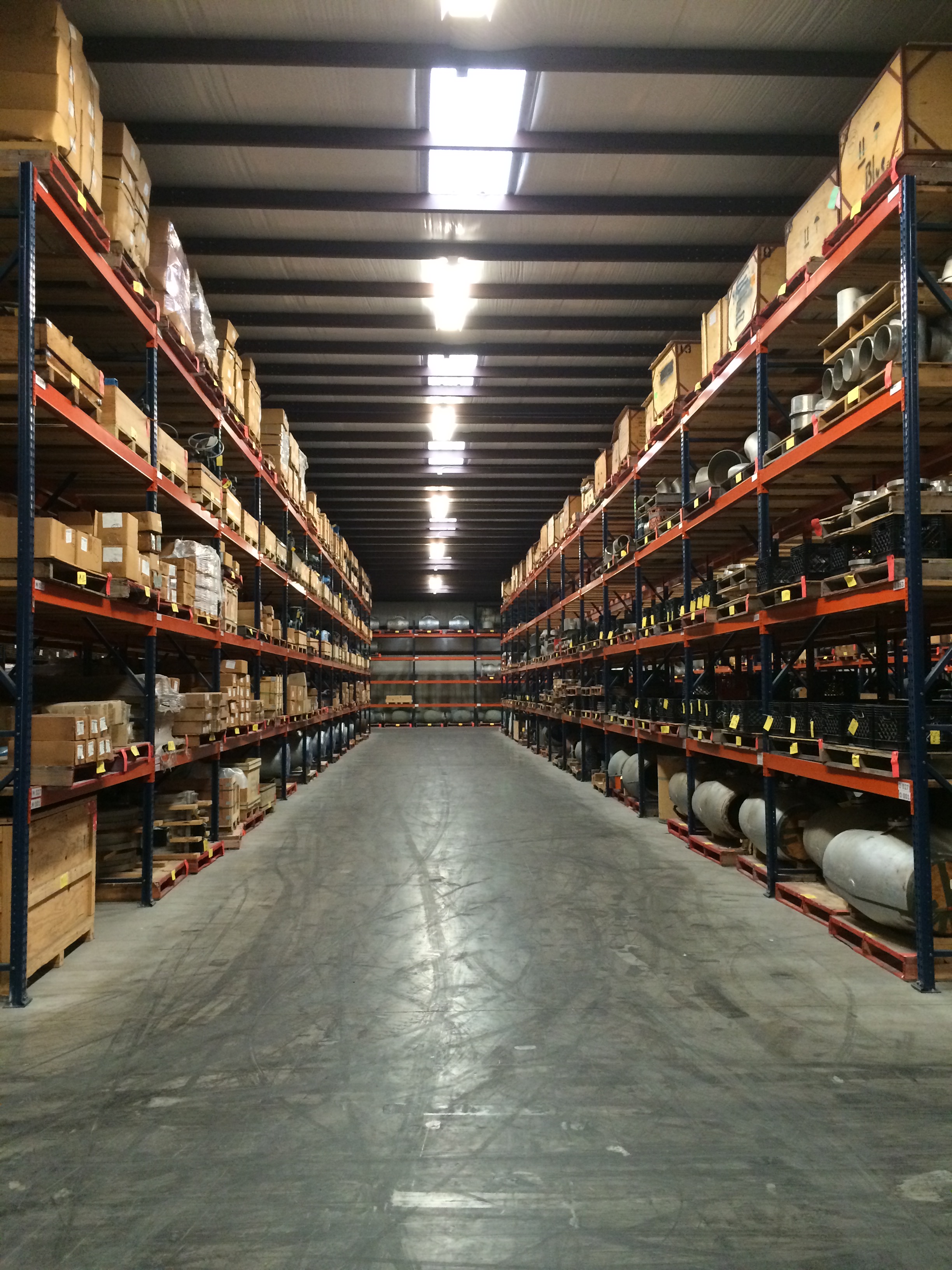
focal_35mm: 29
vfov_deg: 61.7
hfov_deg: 48.2
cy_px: 635
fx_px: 1063
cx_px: 476
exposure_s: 1/20
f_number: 2.2
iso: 250
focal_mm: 4.15
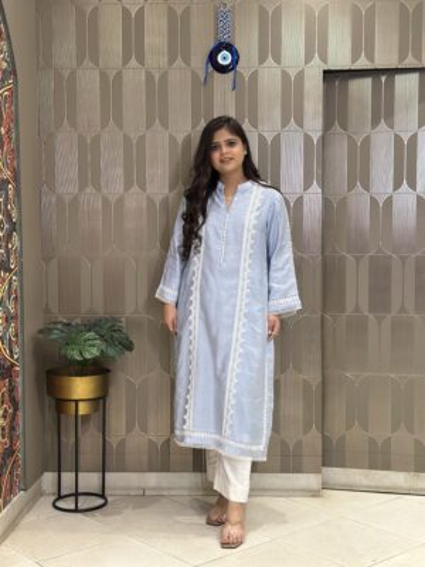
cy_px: 284
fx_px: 786
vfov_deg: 39.7
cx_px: 212
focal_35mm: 48
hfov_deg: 30.3
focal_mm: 6.86
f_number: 1.78
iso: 200
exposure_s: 1/100
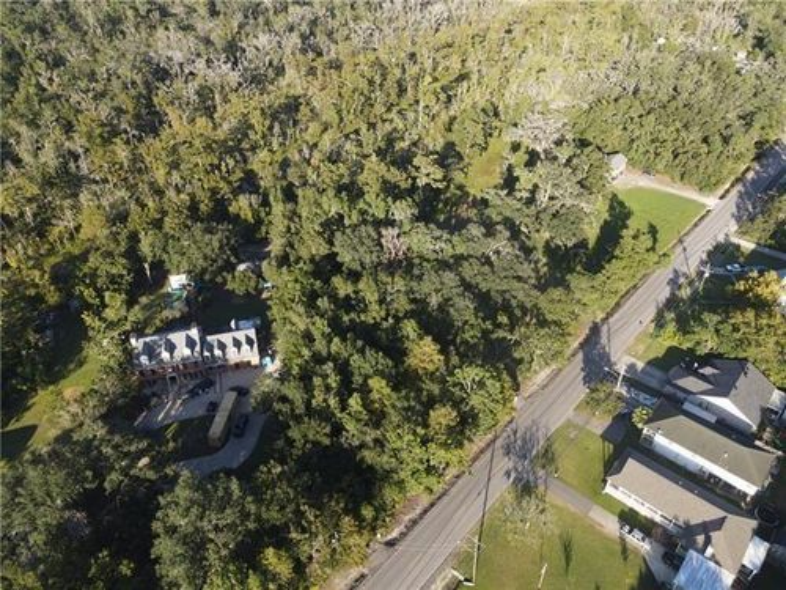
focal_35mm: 24
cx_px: 393
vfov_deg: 56.8
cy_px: 295
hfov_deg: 71.6
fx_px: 545
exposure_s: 1/200
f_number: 2.8
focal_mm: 4.5
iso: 100
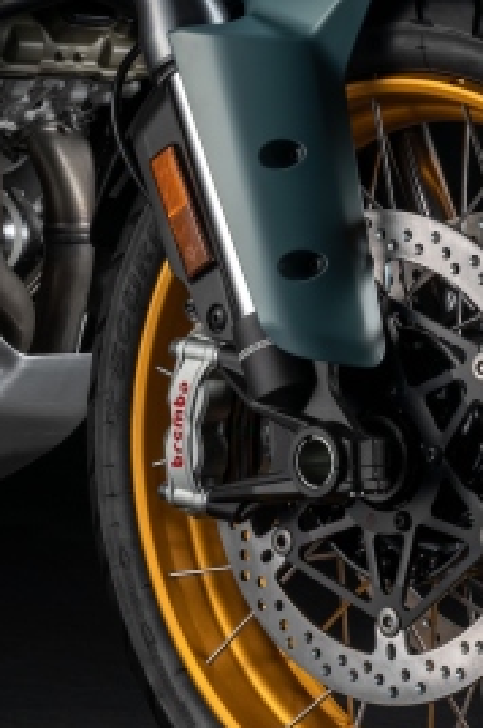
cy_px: 310
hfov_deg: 8.7
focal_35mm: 157
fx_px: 3168
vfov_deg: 13.1
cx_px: 396
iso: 100
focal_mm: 70
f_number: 14
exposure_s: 1/60
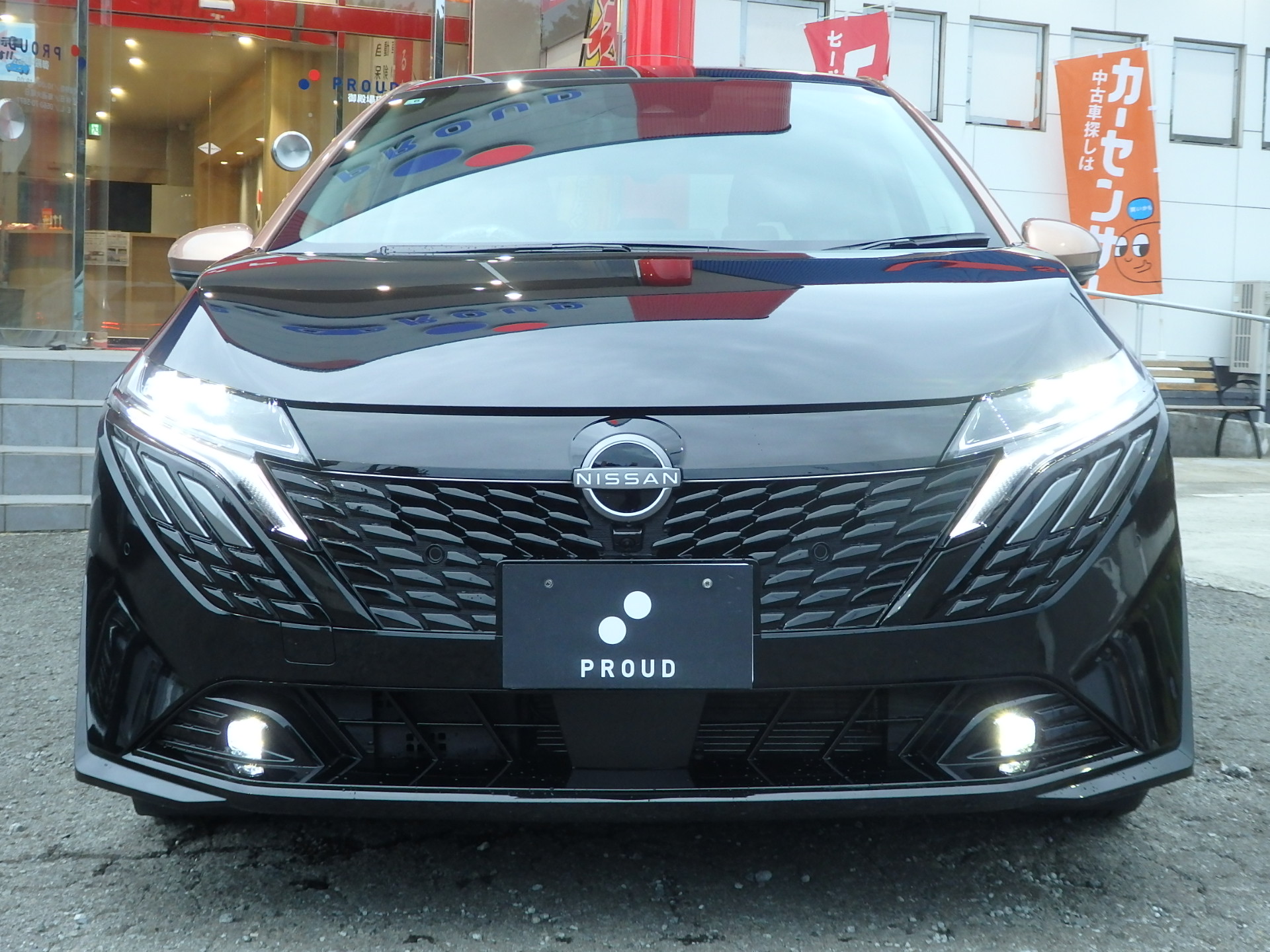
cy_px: 476
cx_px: 635
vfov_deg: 29.7
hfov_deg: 38.9
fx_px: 1798
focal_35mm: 49
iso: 320
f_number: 4
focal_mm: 8.9
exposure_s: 1/50
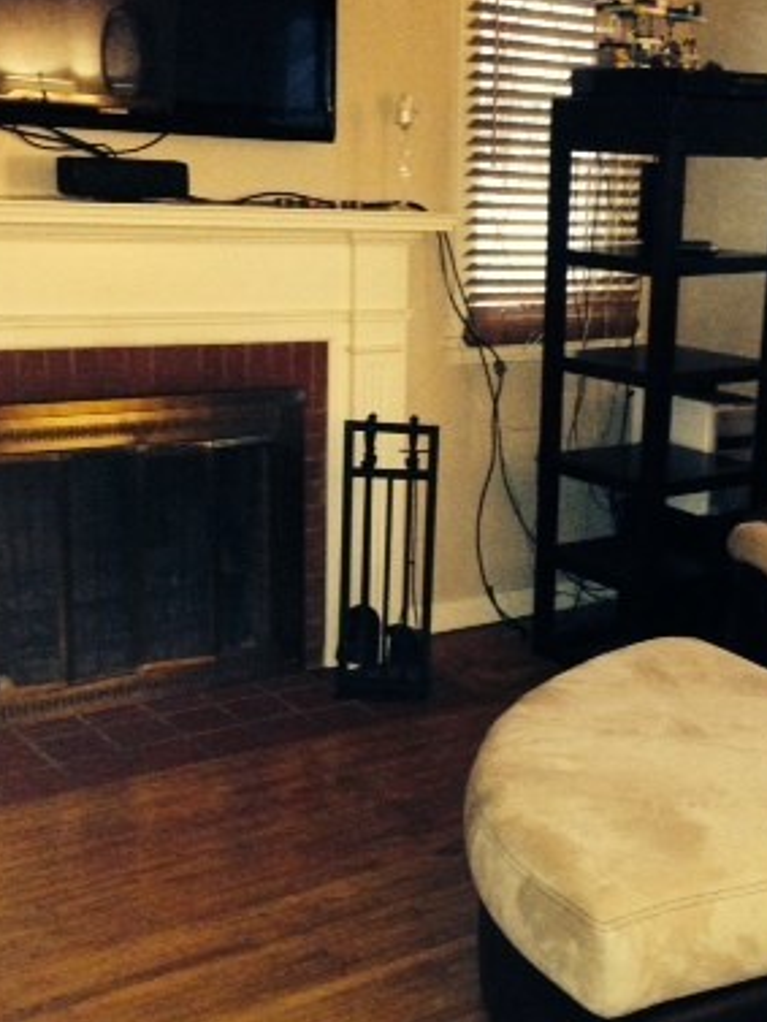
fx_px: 1653
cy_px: 548
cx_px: 545
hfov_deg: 25.9
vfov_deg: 34.3
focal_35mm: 56
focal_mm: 4.12
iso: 800
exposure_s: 1/16
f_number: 2.4
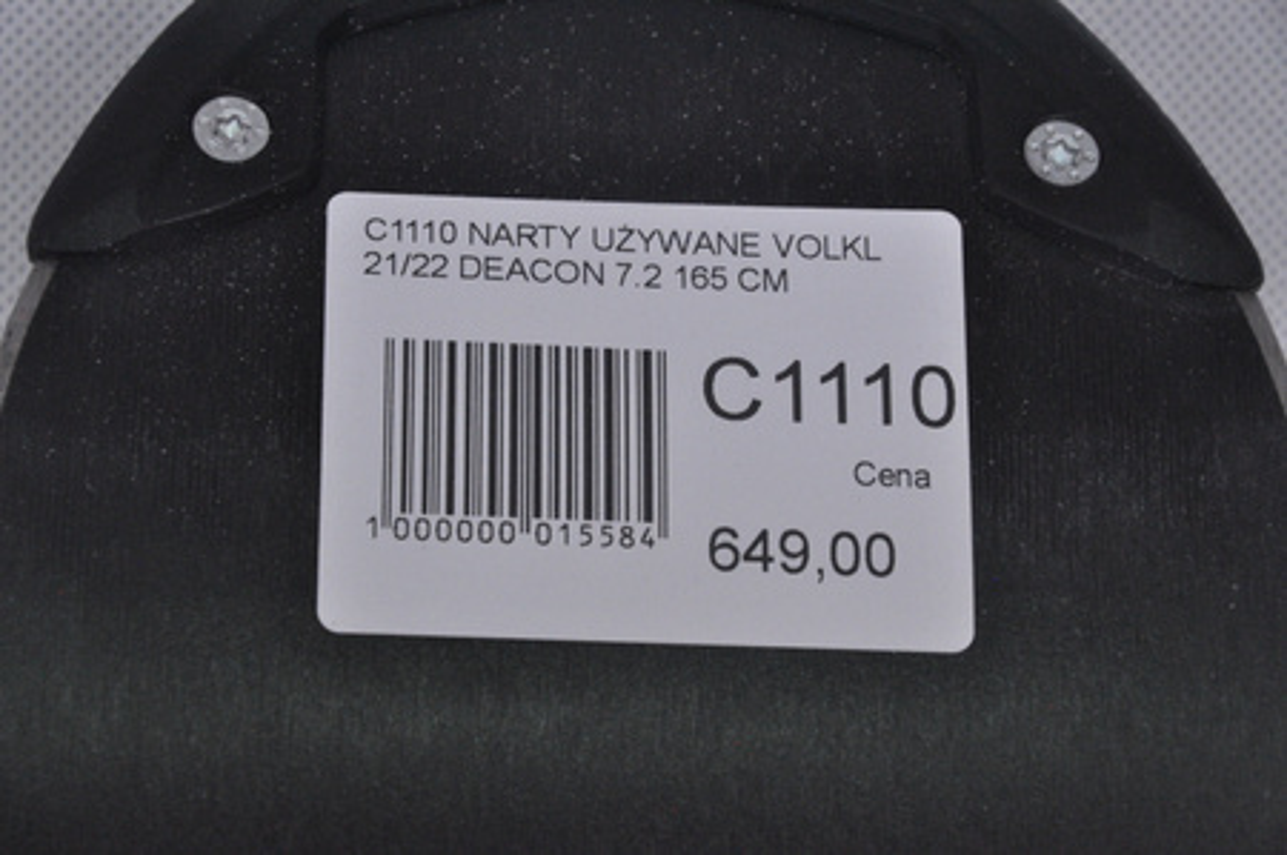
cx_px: 644
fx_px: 5624
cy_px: 428
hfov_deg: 13.1
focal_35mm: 158
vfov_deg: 8.7
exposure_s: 1/125
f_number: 9.5
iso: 3200
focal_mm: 105
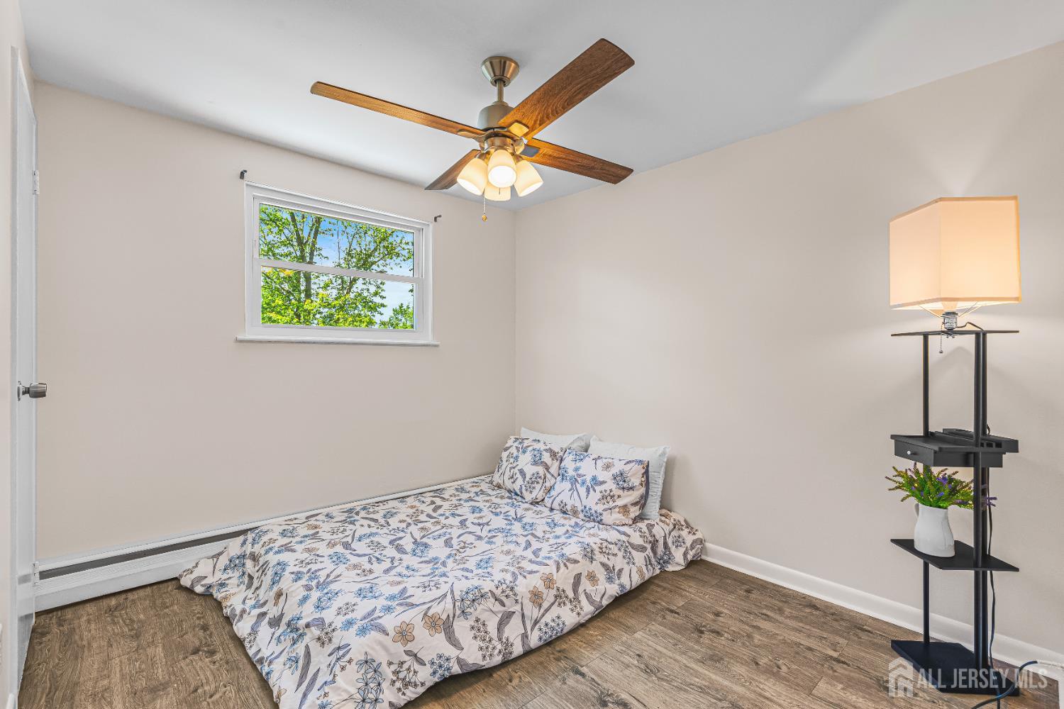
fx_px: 473
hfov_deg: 96.7
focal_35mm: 16
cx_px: 532
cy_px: 354
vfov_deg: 73.7
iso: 320
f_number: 8
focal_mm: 16
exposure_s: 1/4
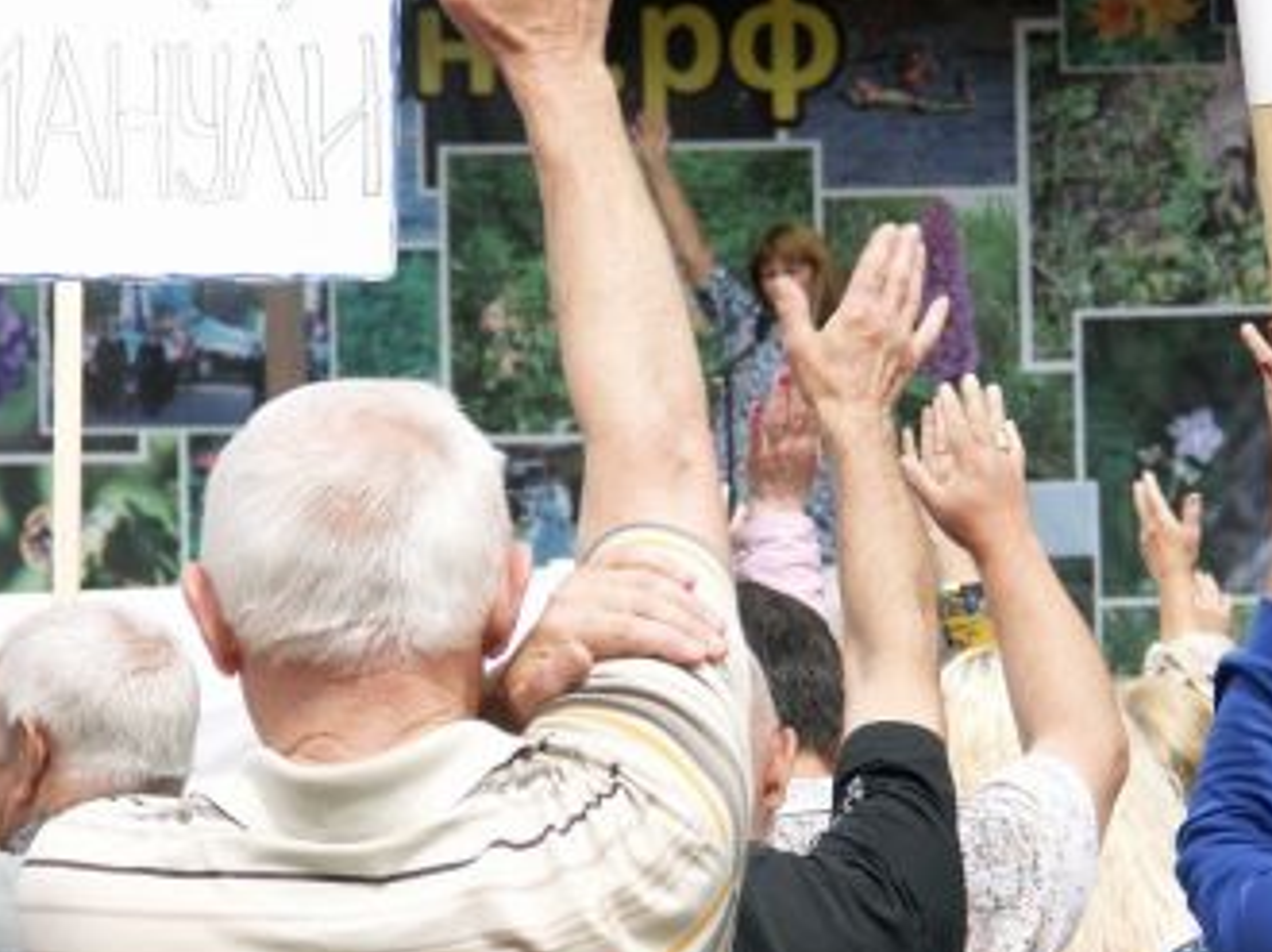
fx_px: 10135
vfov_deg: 5.4
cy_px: 561
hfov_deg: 7.2
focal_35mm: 276
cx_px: 705
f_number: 5
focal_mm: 46.36
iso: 64
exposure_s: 1/250
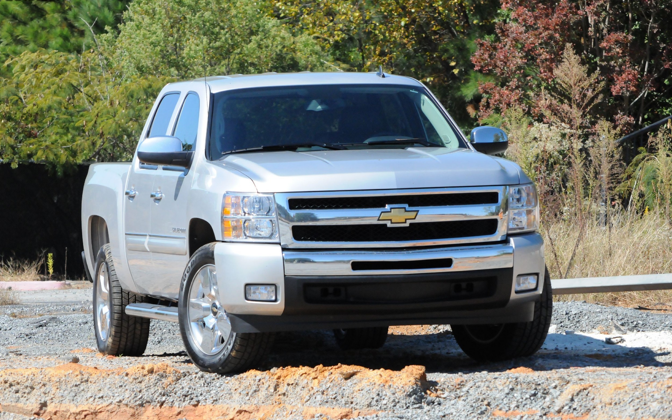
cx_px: 336
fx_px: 3782
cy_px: 213
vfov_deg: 6.4
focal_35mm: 207
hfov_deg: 10.2
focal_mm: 135
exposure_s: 1/3200
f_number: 10
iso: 2000
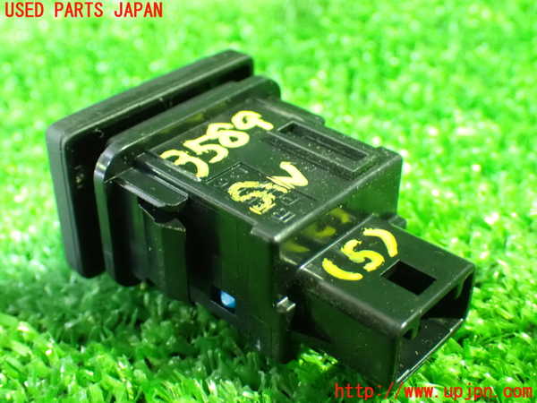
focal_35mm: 50
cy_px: 202
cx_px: 268
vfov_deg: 29.1
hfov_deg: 38.2
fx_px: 776
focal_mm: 9.01
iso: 1600
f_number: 3.2
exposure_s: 1/13
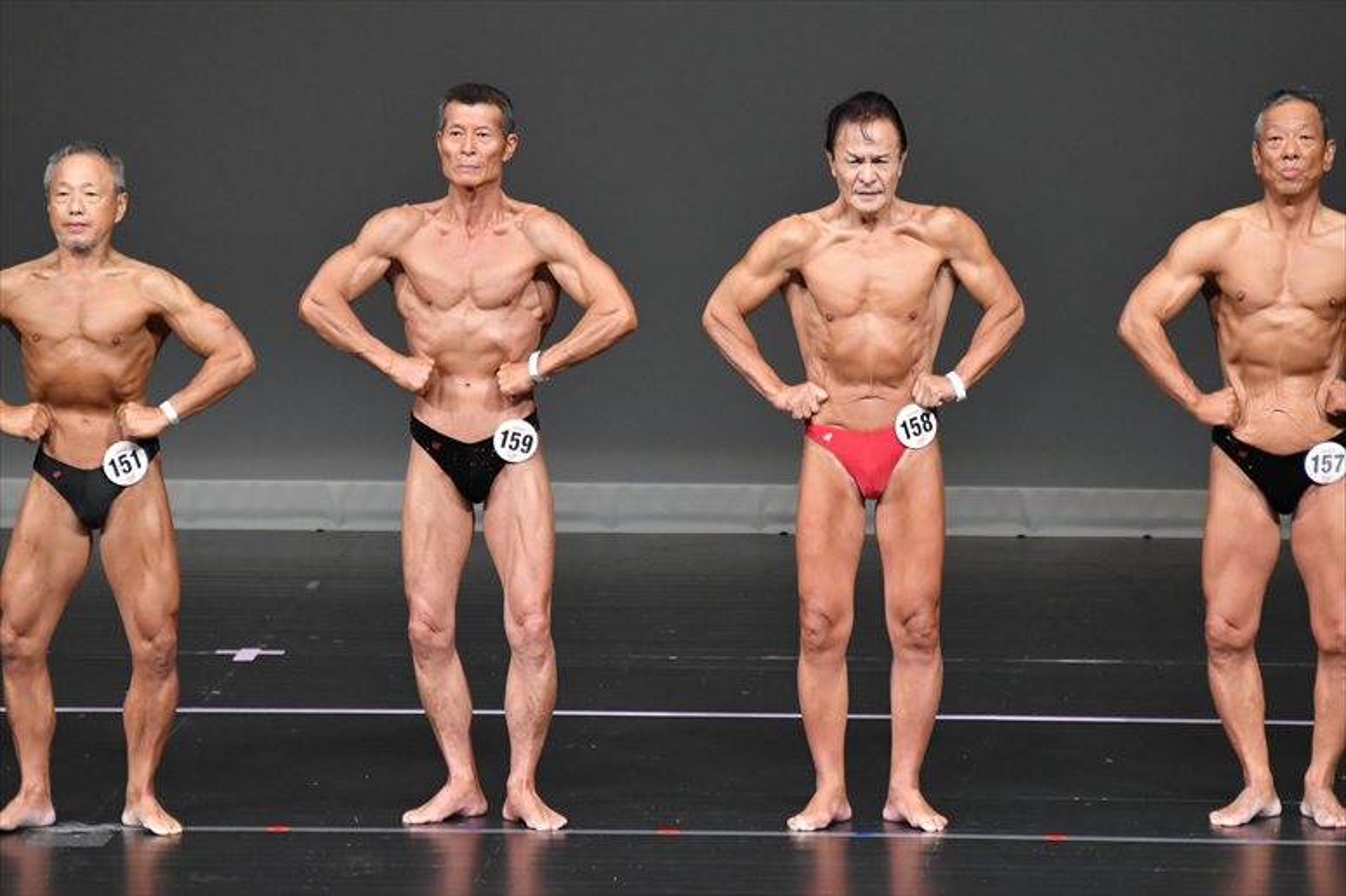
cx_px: 673
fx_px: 12893
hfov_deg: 6.0
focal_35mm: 345
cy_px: 448
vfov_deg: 4.0
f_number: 5.6
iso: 4000
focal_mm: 230
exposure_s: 1/400
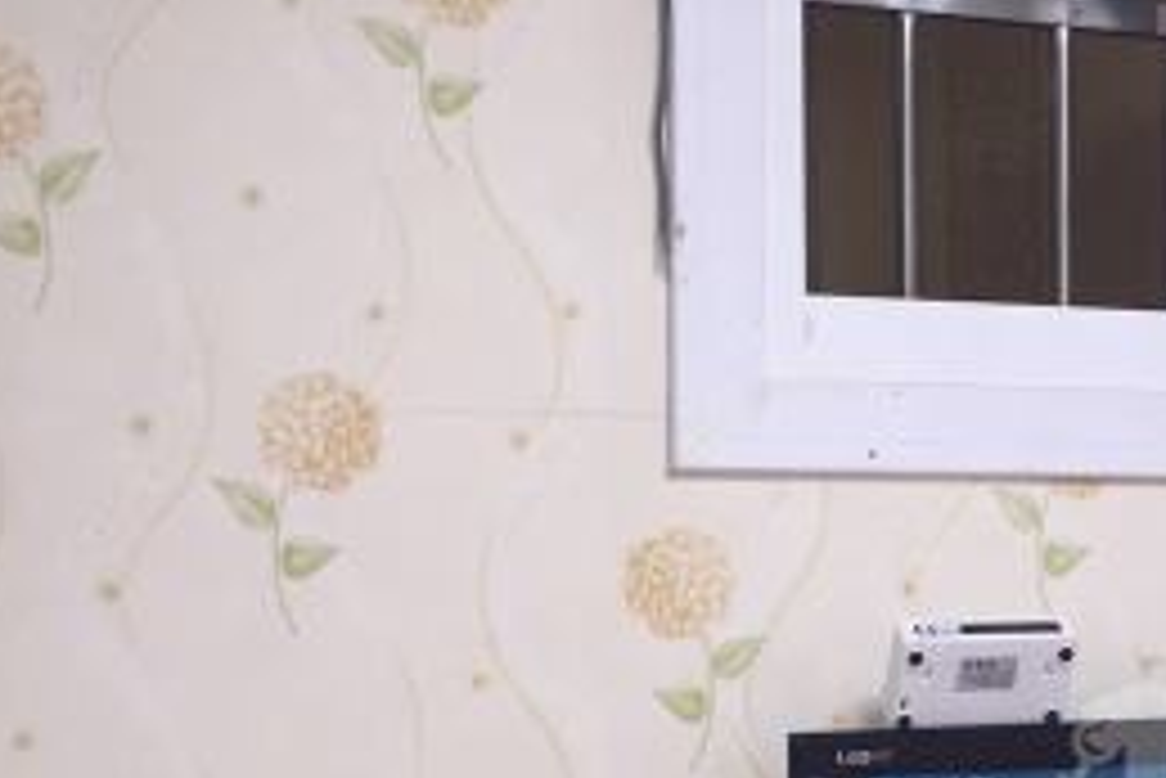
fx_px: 3014
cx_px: 1409
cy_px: 769
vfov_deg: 14.5
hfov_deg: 20.4
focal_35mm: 93
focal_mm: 4.15
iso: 64
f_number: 2.2
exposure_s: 1/33
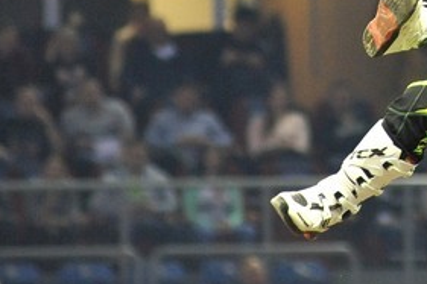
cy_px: -75
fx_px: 8440
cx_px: 529
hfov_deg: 2.9
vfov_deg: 1.9
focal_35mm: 712
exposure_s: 1/1000
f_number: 3.5
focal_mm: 200
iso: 3200
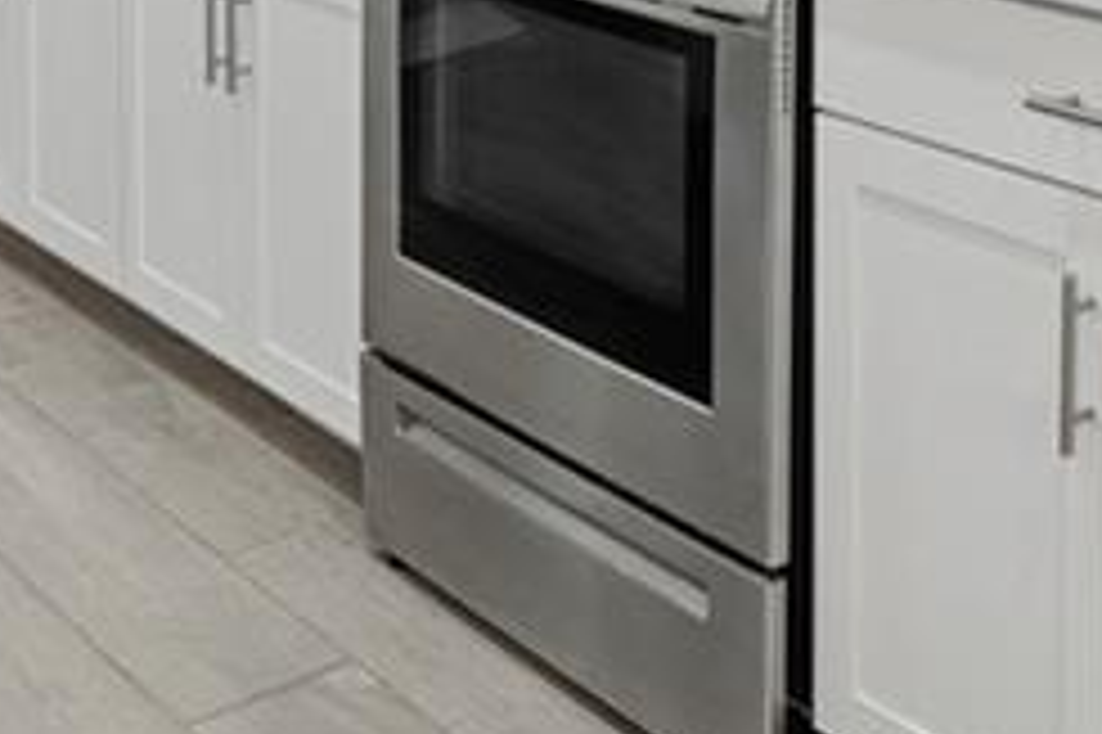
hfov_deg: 29.5
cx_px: 864
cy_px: -516
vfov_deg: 17.2
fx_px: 2049
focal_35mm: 67
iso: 200
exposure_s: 1/30
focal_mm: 16
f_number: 9
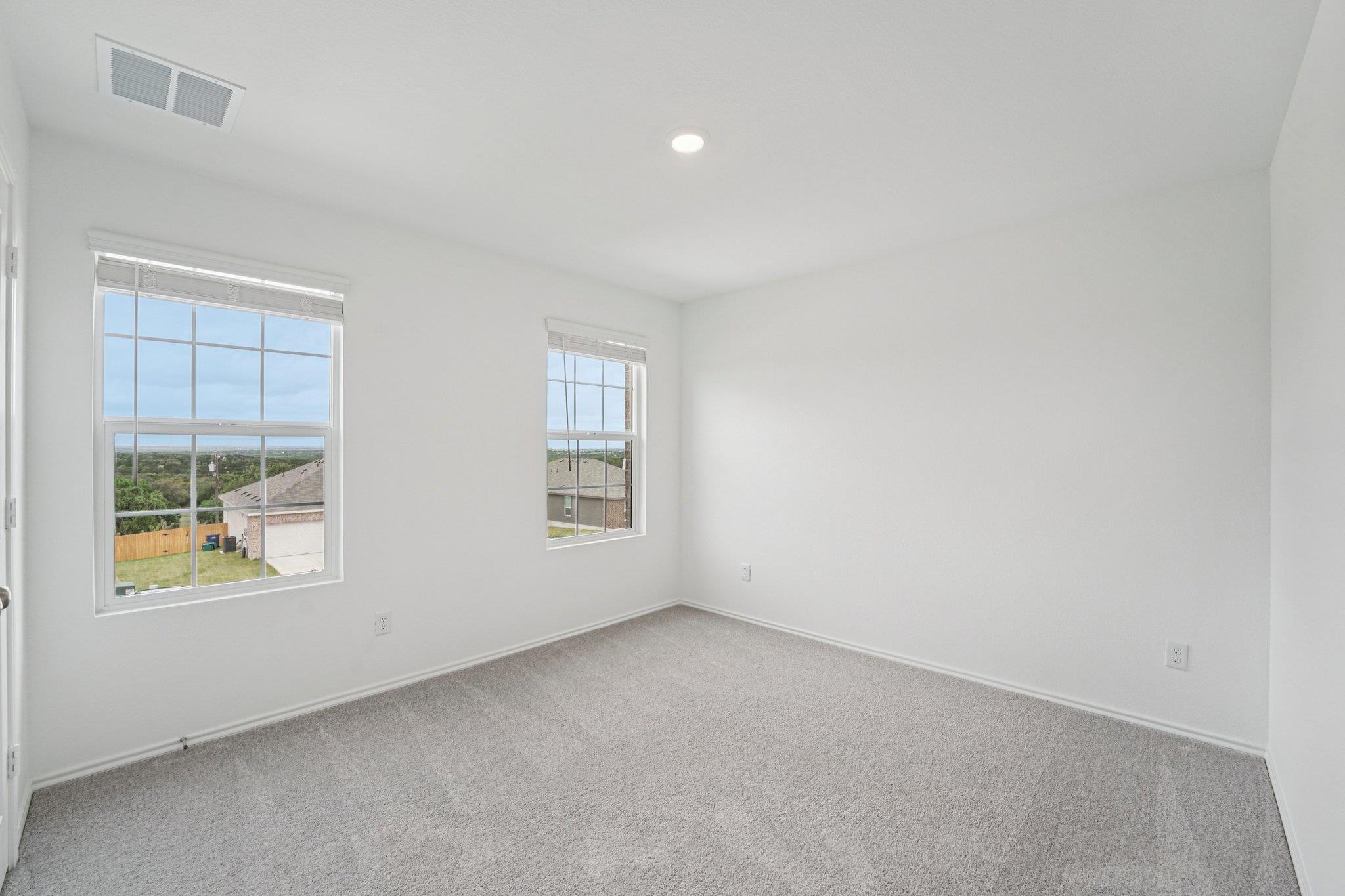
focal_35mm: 14
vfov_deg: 81.2
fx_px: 523
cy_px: 448
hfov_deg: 104.3
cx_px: 672
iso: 400
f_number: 8
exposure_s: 1/60
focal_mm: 14
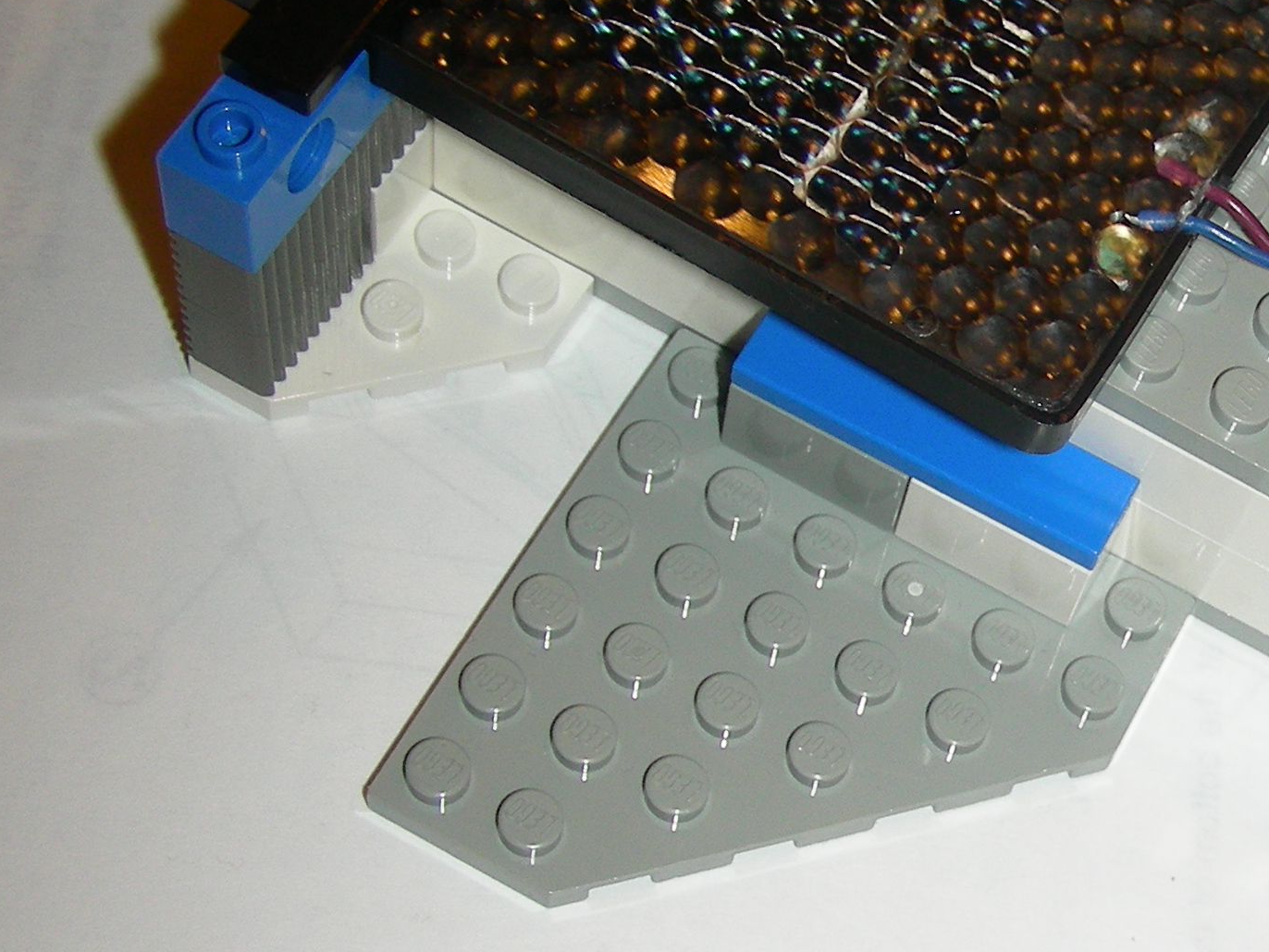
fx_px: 2859
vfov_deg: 18.9
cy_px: 478
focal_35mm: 78
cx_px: 1298
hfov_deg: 23.8
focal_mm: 6.3
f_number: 3.5
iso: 50
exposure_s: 1/60.1
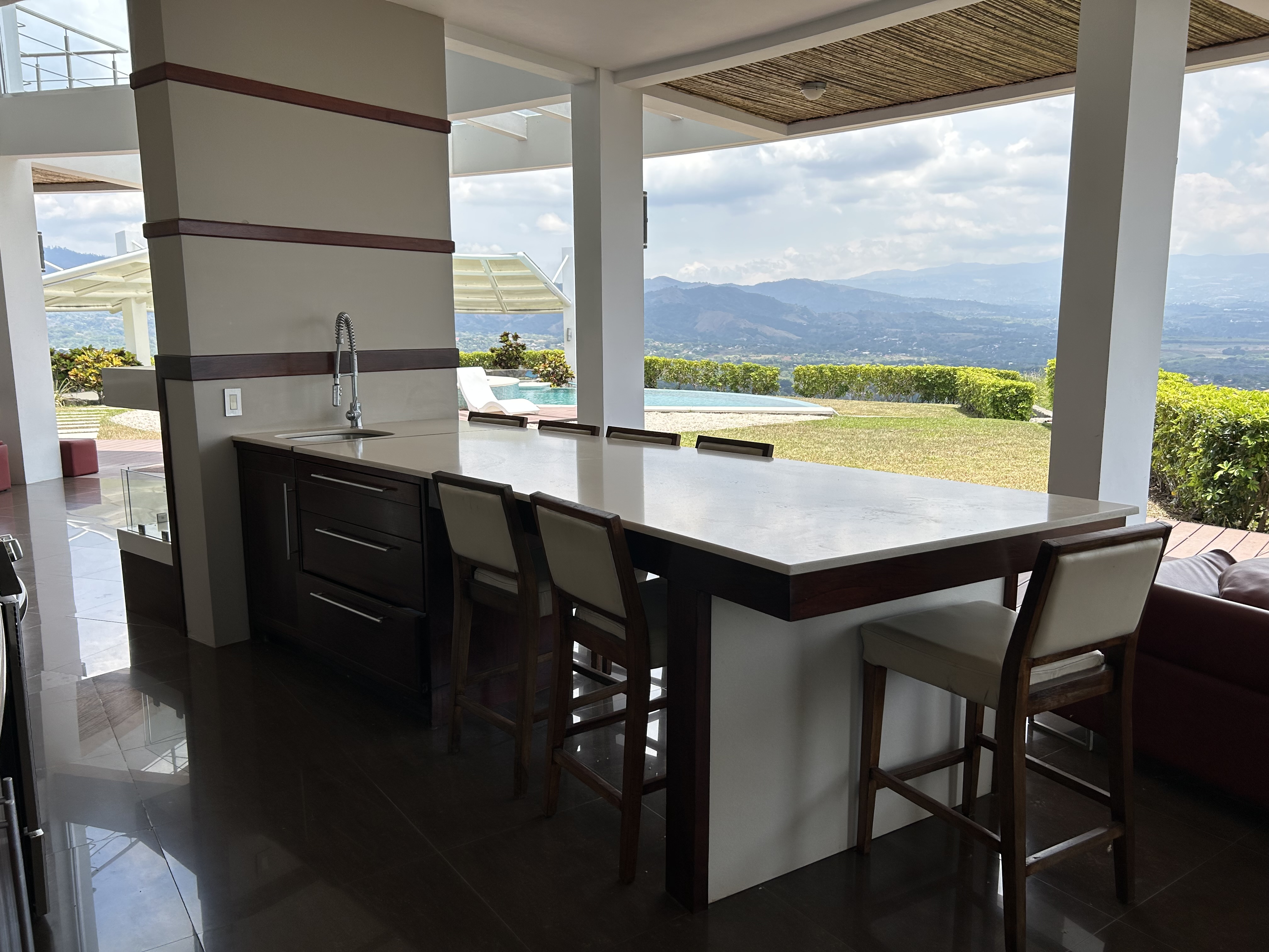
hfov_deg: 67.3
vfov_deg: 53.1
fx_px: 953
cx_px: 634
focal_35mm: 26
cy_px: 476
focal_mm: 5.7
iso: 50
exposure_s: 1/1934
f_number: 1.5
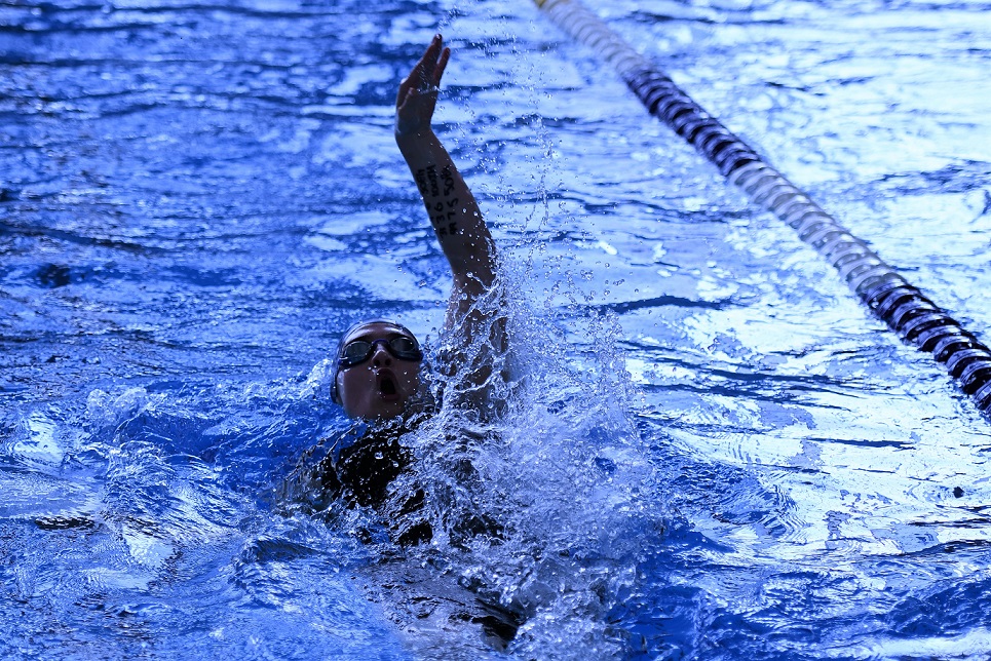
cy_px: 330
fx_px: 3552
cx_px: 496
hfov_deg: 15.9
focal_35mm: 129
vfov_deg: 10.6
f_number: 2.8
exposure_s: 1/800
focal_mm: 86
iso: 400
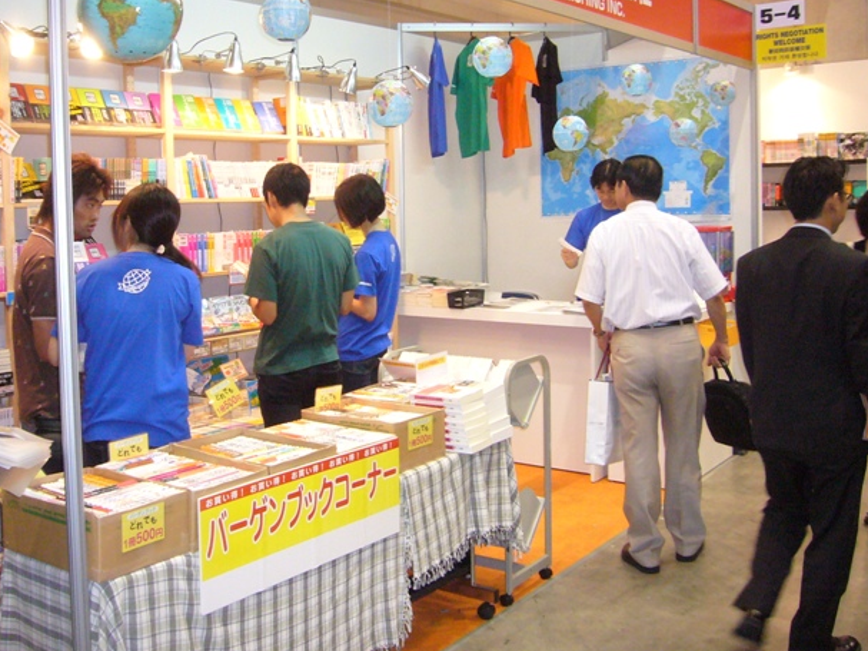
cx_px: 364
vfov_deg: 36.6
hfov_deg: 47.7
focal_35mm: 39
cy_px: 245
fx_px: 978
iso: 250
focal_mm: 4.6
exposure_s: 1/30
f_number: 2.8
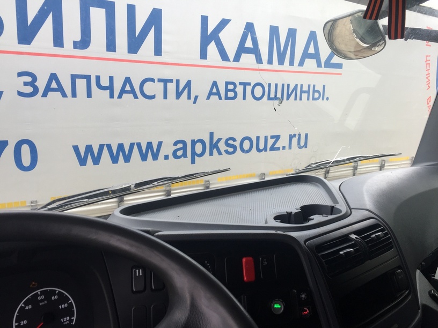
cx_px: 219
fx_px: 367
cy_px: 164
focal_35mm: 29
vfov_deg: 48.2
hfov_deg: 61.7
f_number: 2.2
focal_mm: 4.15
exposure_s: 1/319
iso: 32
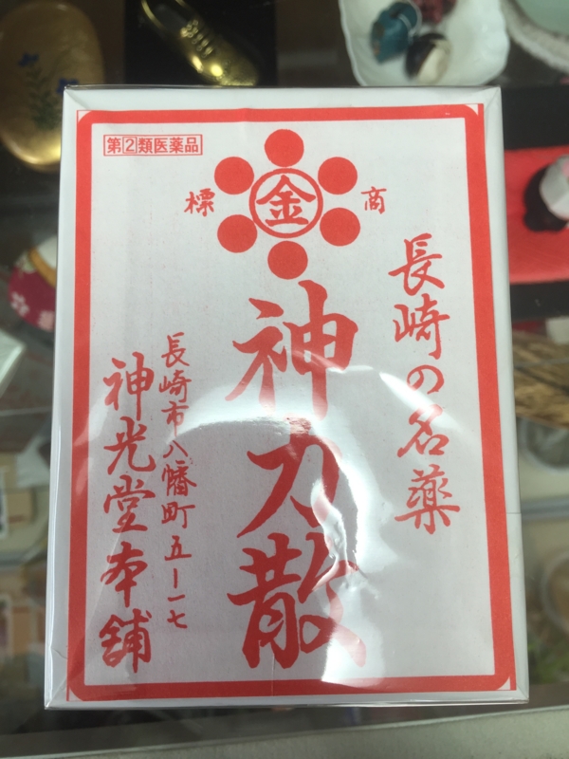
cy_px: 380
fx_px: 636
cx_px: 284
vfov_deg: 61.7
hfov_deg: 48.2
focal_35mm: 29
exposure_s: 1/60
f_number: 2.2
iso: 32
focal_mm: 4.15
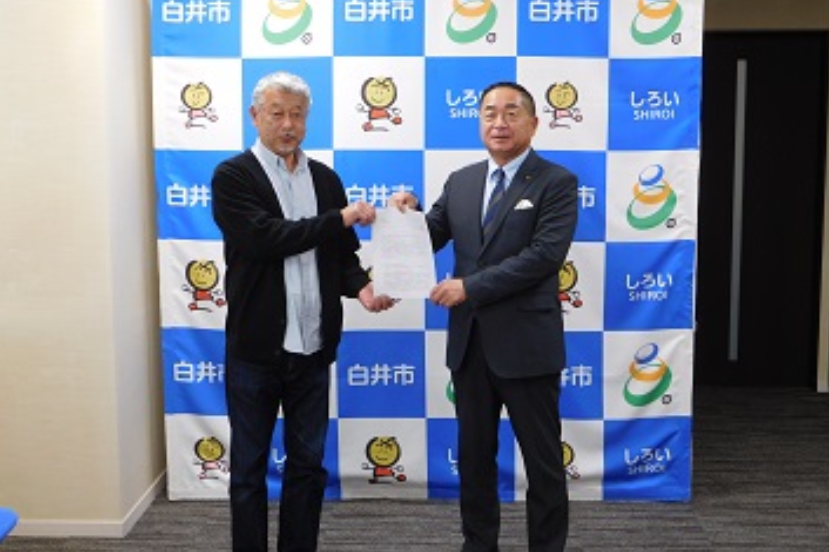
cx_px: 413
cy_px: 289
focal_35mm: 53
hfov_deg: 37.5
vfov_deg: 25.5
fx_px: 1220
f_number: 4.1
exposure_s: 1/30
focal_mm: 8.9
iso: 220
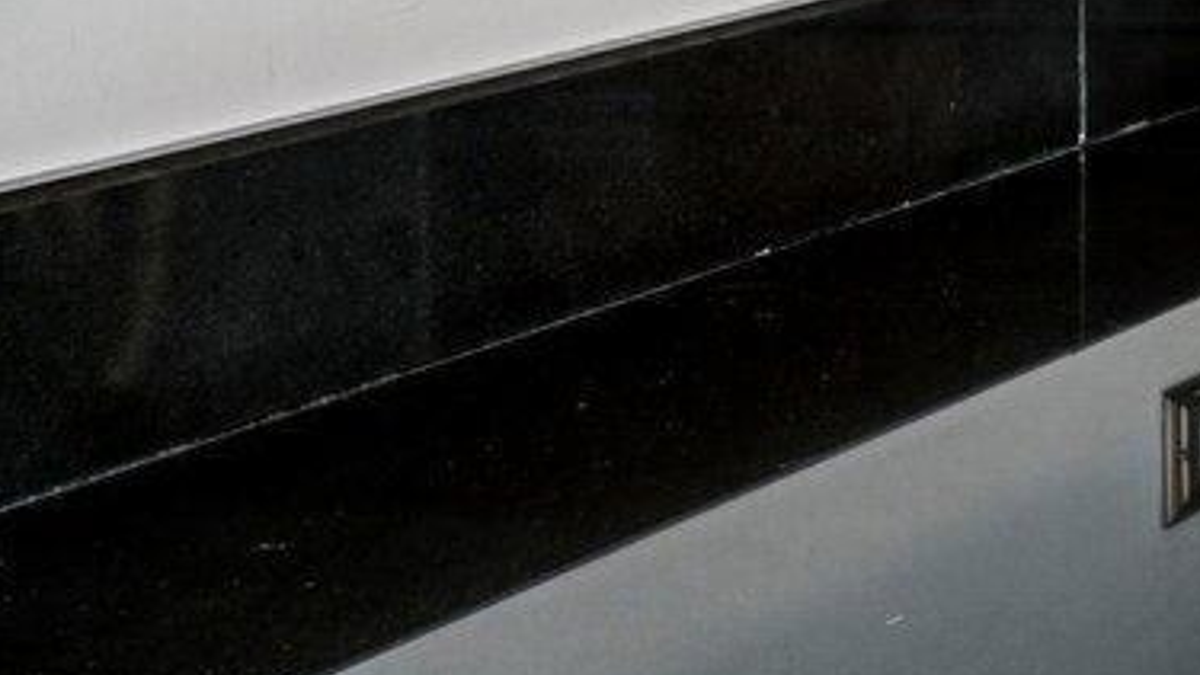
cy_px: -509
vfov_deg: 13.6
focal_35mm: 80
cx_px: 3114
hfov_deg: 13.8
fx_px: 2546
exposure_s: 1/25
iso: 400
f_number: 8
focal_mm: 14
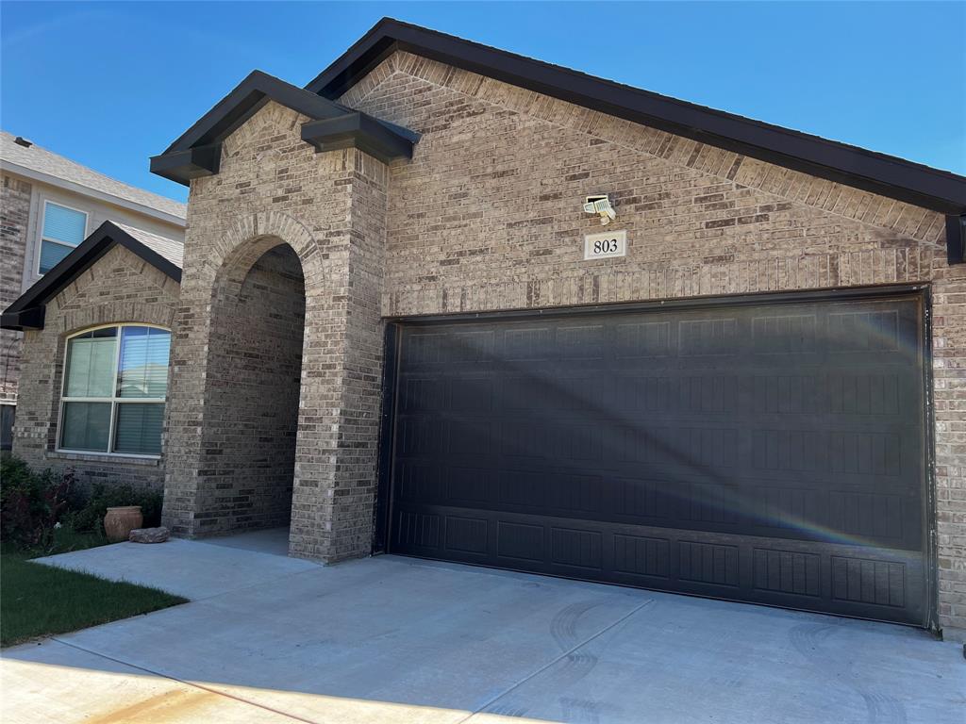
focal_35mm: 26
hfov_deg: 67.3
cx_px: 483
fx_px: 726
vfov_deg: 53.1
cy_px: 362
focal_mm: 5.7
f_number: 1.5
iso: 50
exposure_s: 1/1089
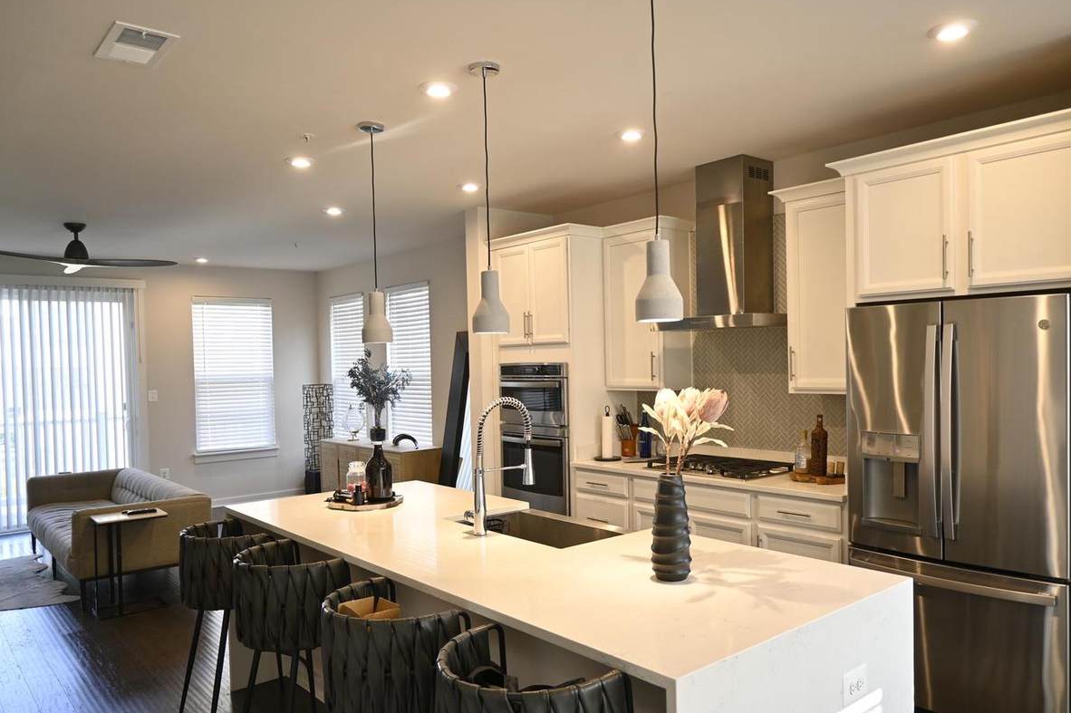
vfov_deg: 49.5
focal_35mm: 26
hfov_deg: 69.4
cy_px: 381
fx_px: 773
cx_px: 564
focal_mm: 16
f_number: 3.5
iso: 200
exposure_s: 1/40
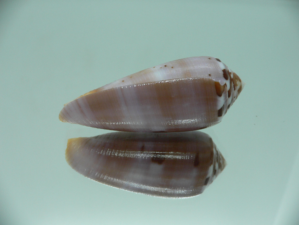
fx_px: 302
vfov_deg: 40.7
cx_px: 150
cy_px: 112
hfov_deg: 52.6
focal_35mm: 35
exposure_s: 1/60
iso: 80
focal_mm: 4.6
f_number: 2.8
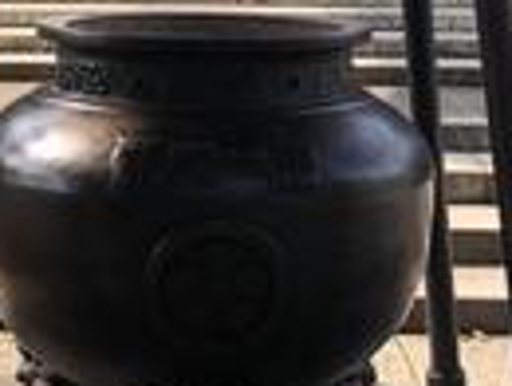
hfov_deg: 15.2
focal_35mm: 129
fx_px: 1912
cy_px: -91
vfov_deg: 11.3
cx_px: 189
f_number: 1.8
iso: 20
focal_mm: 3.99
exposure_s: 1/158
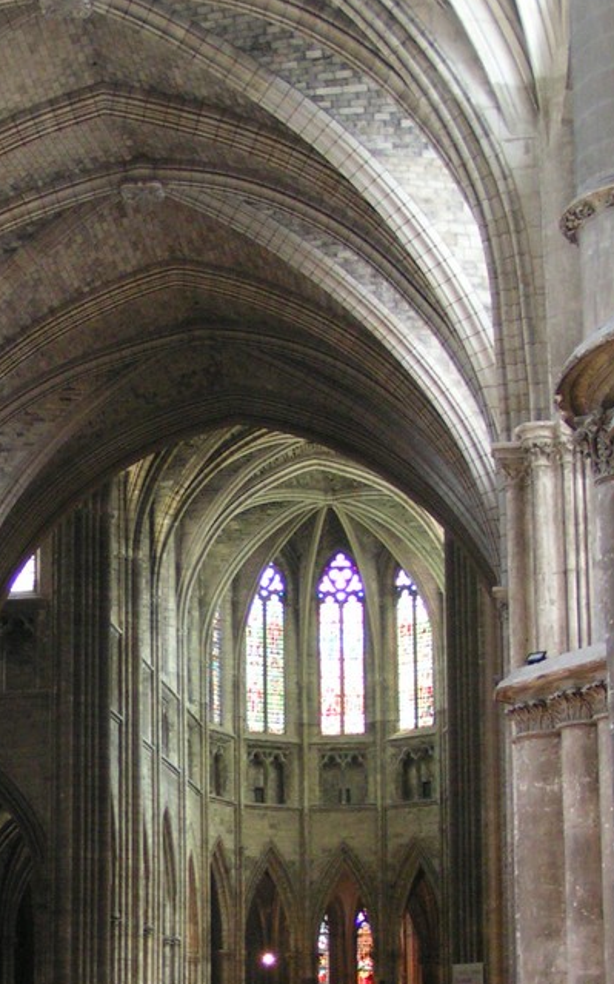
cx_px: 94
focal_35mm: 69
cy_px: 743
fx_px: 1849
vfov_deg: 29.3
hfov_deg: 18.6
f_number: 2.8
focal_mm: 6
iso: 200
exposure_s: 1/25
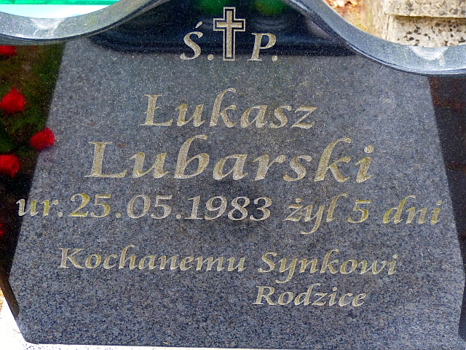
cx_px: 233
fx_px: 1306
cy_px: 175
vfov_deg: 15.2
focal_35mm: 97
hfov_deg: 20.2
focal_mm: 17.4
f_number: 2.8
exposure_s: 1/100
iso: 100
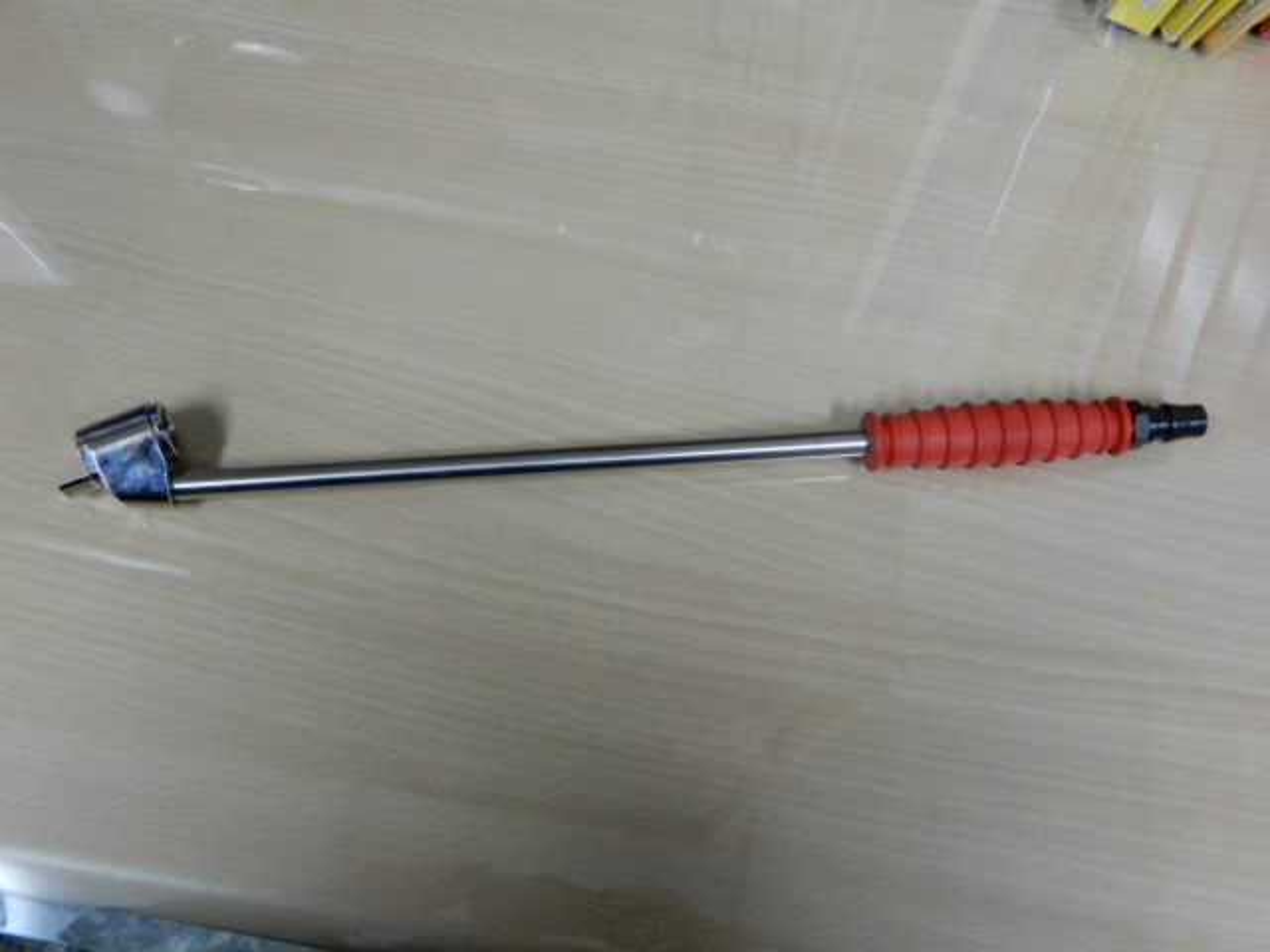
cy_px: 476
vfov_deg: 40.7
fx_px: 1284
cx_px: 635
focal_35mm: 35
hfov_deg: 52.6
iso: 400
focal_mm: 6.2
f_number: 4
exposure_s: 1/25
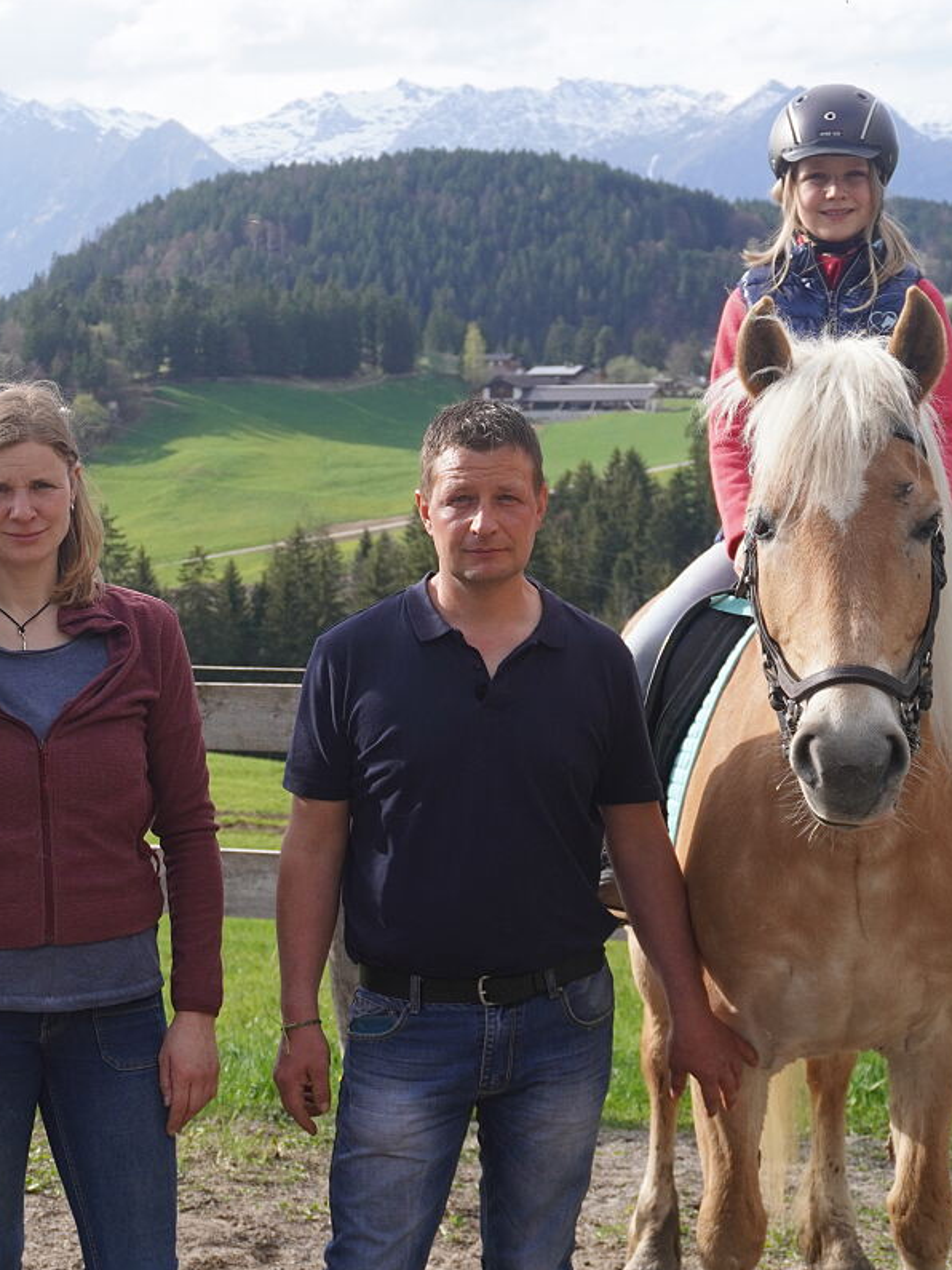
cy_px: 634
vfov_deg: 26.3
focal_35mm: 74
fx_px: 2714
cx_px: 243
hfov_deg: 19.8
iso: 400
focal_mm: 34
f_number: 6.3
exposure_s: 1/1000
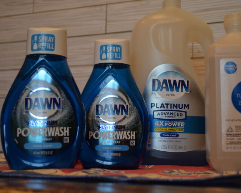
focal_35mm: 60
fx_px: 425
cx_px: 139
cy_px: 97
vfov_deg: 25.6
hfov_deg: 31.6
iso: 500
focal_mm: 35
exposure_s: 1/60
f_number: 5
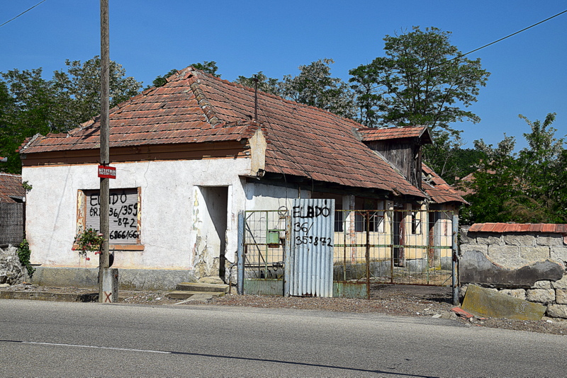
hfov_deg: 41.1
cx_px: 284
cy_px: 189
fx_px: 756
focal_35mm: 48
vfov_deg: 28.1
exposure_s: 1/500
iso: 220
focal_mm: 32
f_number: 11
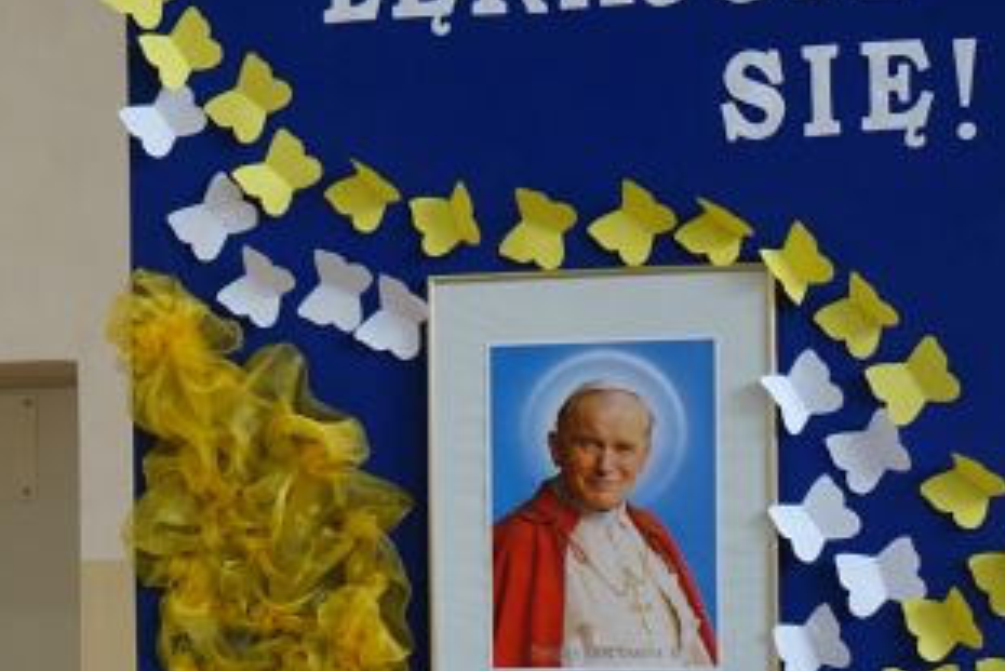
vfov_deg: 7.4
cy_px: 776
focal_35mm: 185
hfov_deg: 10.7
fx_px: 5167
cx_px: -506
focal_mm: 20.6
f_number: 2.8
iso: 200
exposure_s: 1/60
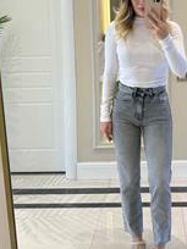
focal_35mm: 47
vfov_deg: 39.5
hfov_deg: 30.0
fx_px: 339
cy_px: 68
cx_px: 156
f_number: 1.78
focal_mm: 6.76
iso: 100
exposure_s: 1/50
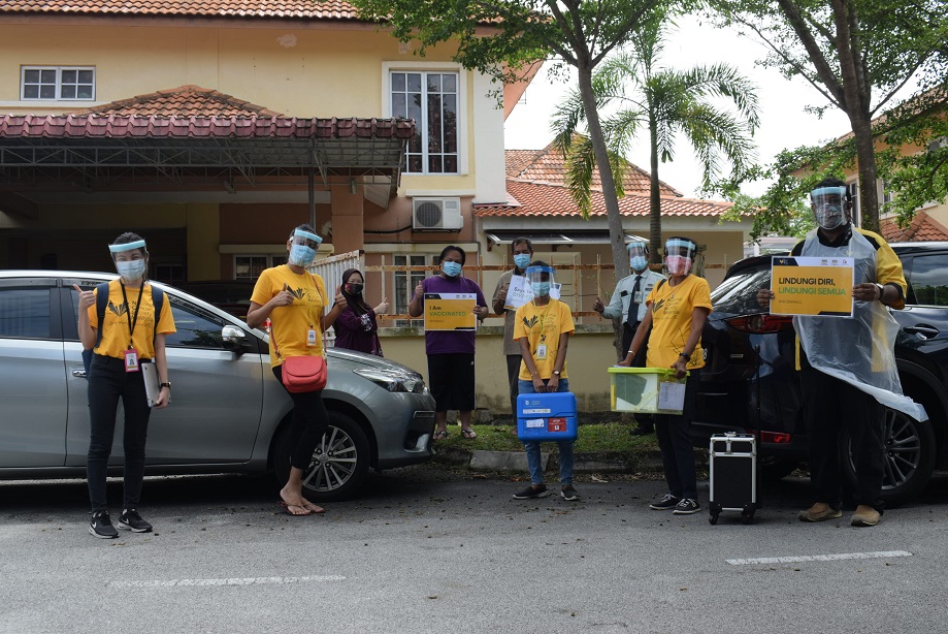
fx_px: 989
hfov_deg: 51.2
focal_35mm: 38
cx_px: 509
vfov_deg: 35.5
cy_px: 324
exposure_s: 1/200
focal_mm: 23
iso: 100
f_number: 7.1
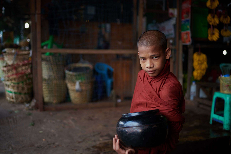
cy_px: 77
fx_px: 225
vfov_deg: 37.9
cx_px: 116
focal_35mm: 35
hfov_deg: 54.4
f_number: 1.8
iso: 500
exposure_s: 1/125
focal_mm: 35
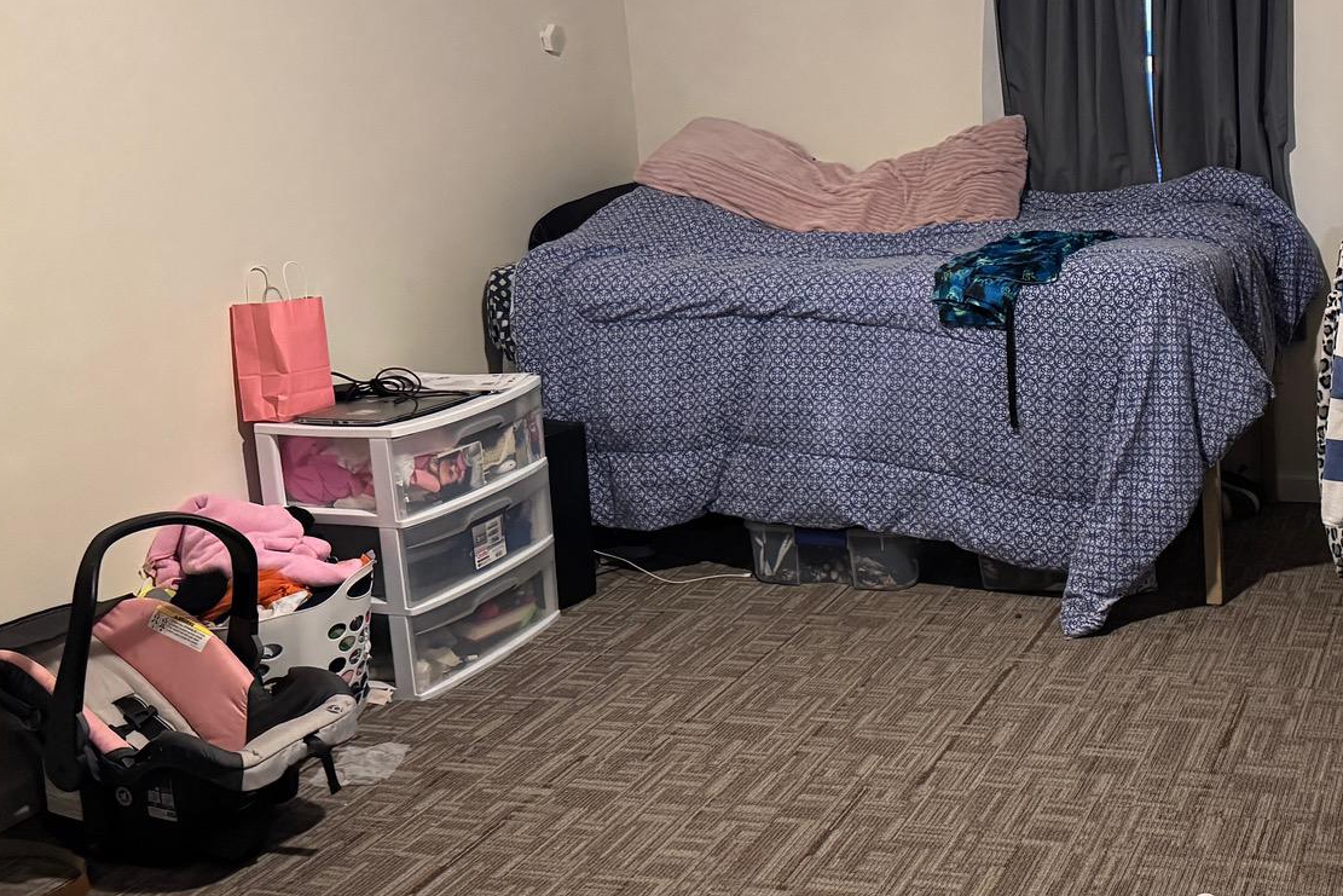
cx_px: 955
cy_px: 345
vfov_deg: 29.2
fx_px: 1716
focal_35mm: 46
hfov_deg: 41.8
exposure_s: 1/40
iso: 1000
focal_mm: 6.76
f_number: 1.78
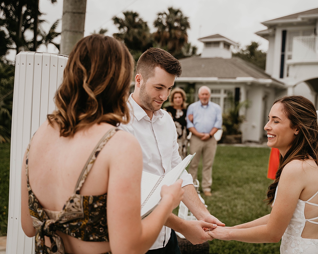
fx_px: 452
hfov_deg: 38.7
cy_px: 127
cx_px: 188
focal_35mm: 48
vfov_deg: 31.4
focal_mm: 42
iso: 400
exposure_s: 1/500
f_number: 2.8
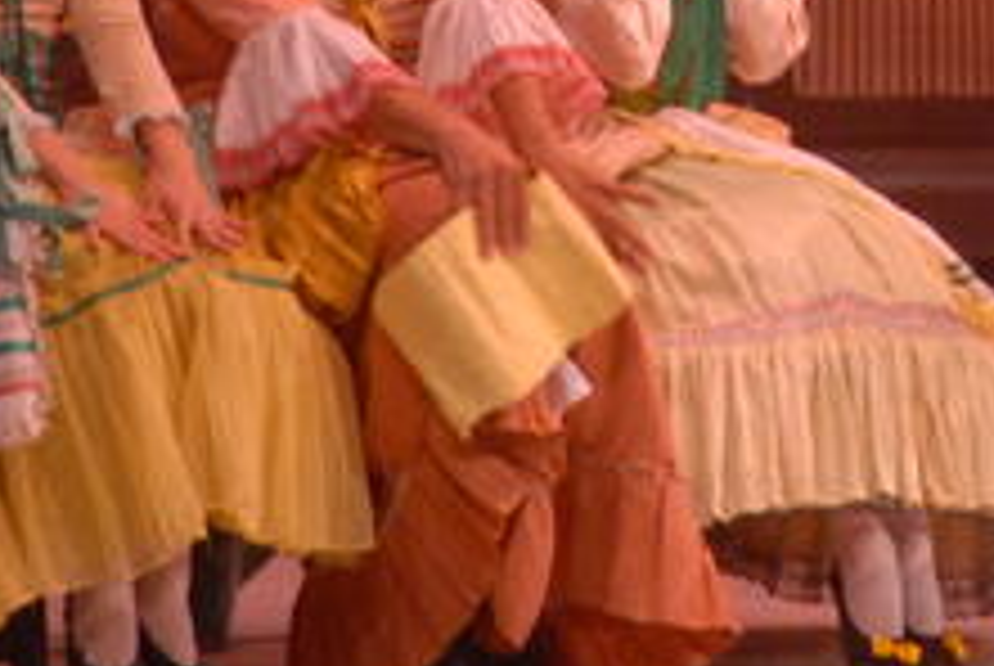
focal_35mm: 978
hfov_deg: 2.1
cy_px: -135
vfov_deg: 1.4
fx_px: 27039
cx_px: 837
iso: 800
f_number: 5
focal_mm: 240
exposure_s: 1/60
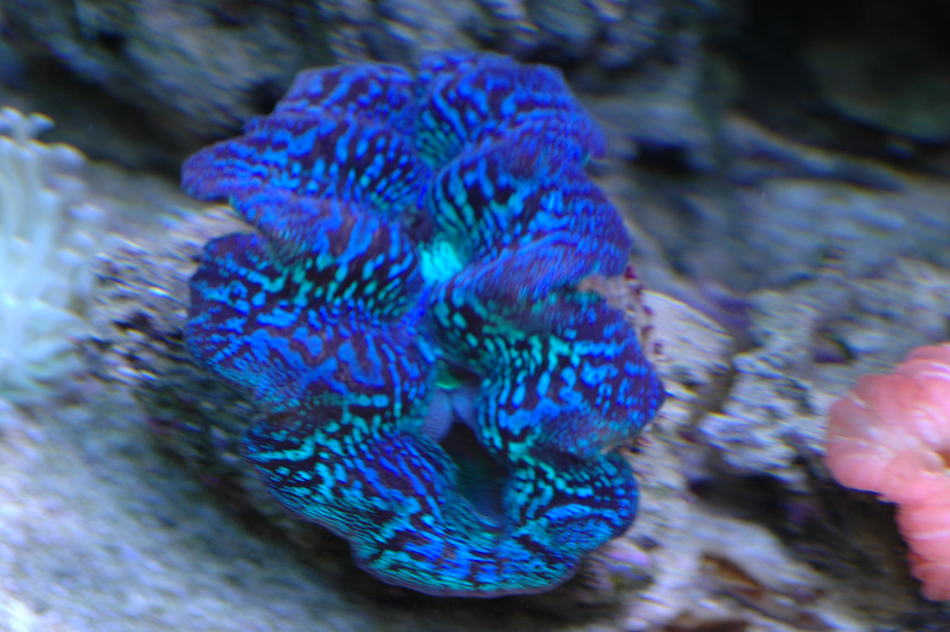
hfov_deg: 15.2
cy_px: 316
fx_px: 3559
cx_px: 475
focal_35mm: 135
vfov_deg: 10.1
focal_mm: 90
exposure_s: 1/60
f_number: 3.3
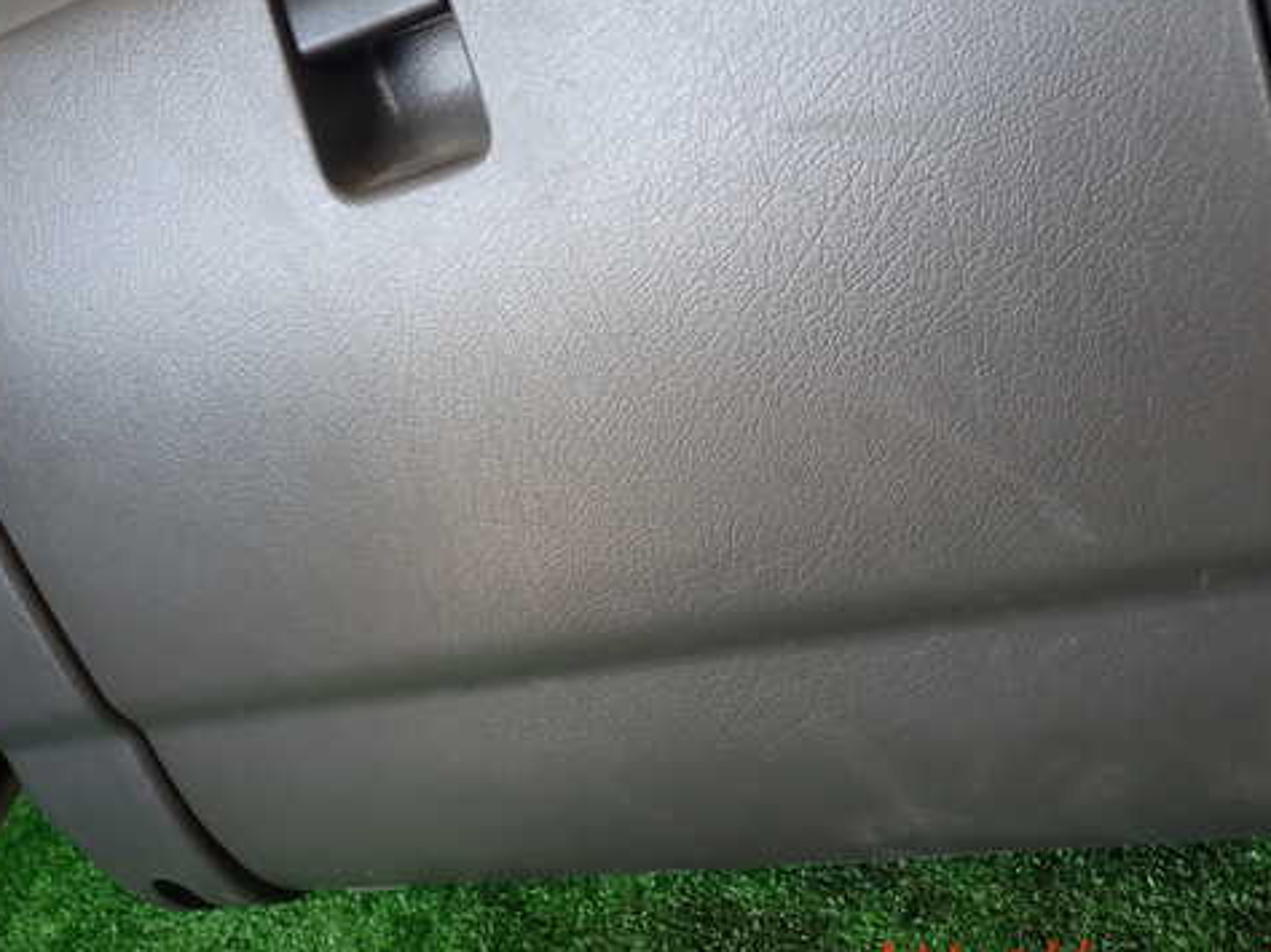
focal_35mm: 38
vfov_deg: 37.6
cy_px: 400
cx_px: 684
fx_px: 1395
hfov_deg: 49.0
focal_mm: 5.4
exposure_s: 1/60
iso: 125
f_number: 2.3
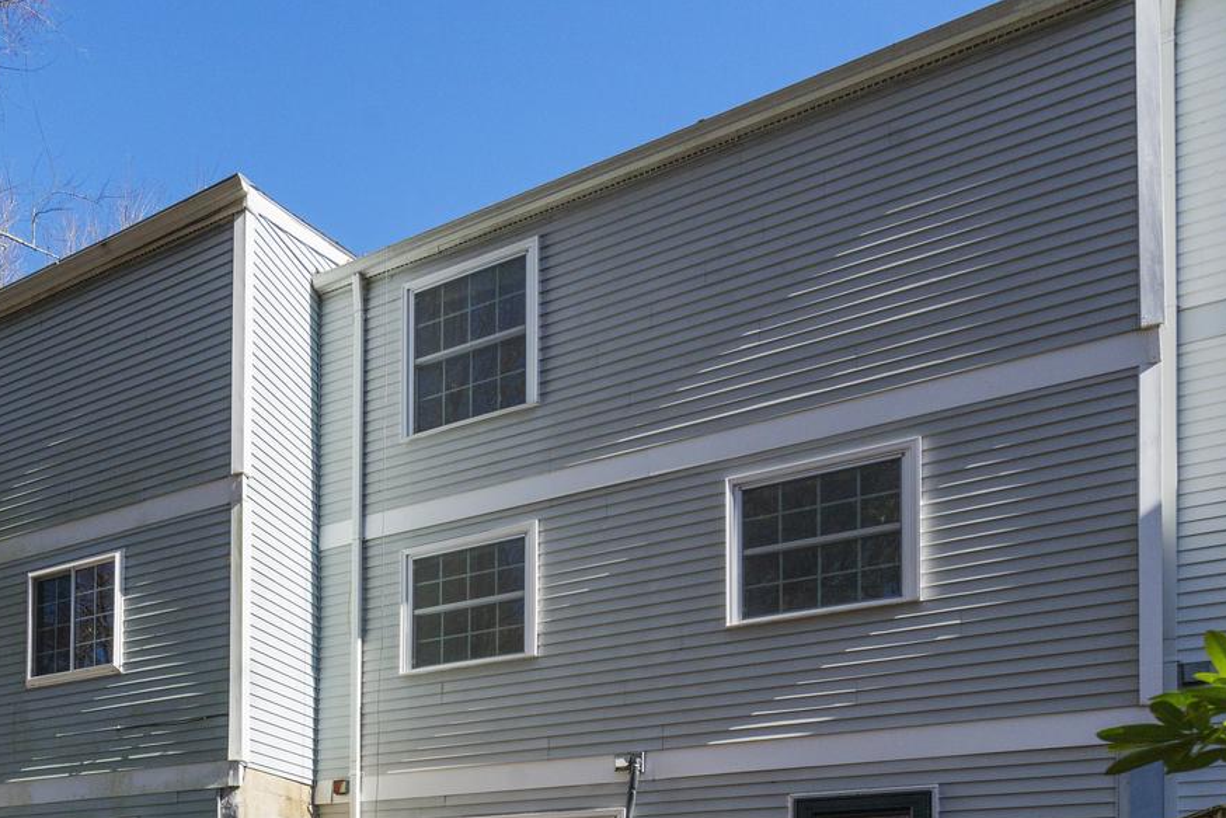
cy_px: 650
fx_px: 954
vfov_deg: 44.3
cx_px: 278
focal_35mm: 28
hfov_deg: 61.1
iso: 1250
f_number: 8
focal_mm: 17
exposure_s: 1/1600
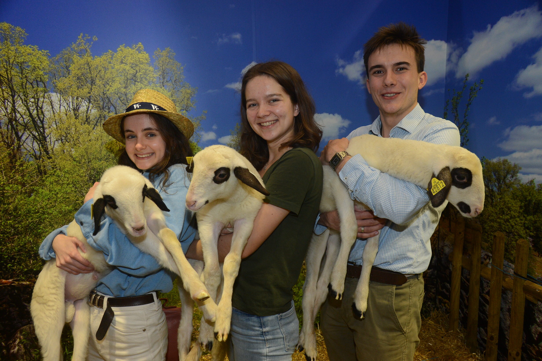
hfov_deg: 62.0
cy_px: 180
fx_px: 451
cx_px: 271
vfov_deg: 43.6
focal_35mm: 30
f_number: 5.6
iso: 2000
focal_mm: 30
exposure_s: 1/160
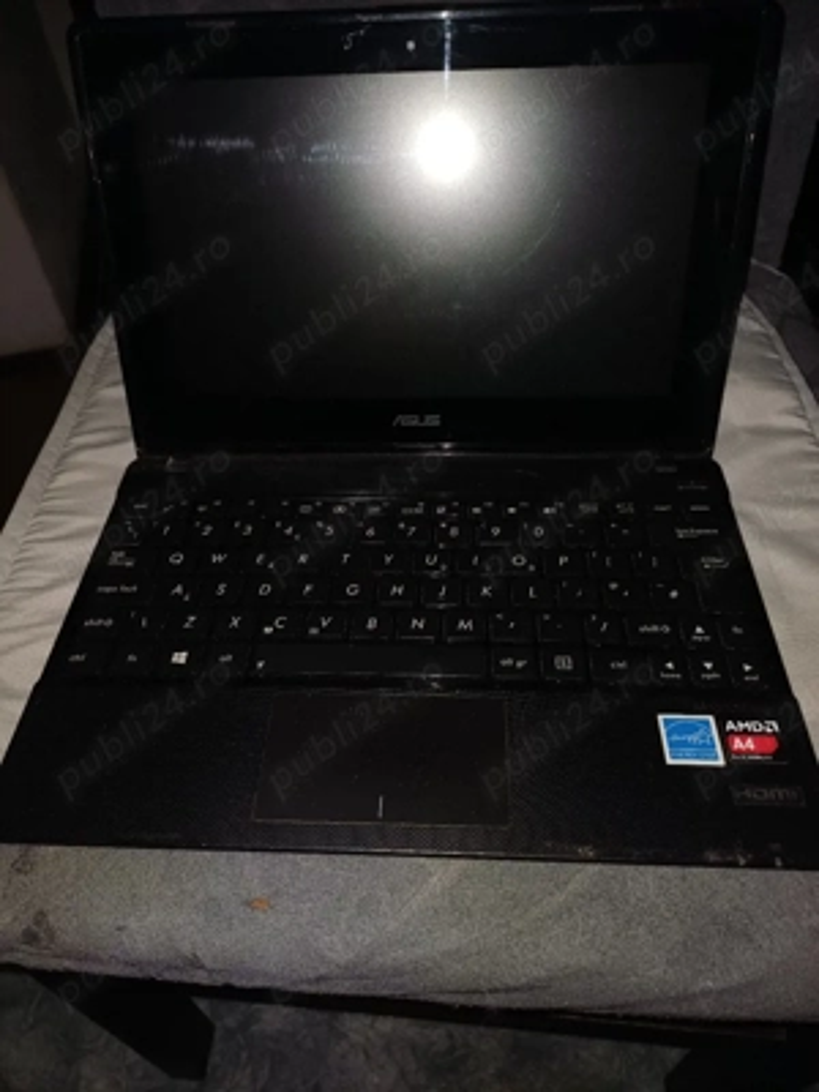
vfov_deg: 69.4
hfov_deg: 54.9
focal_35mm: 25
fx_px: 789
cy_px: 546
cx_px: 410
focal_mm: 4.65
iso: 64
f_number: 1.8
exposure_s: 1/50
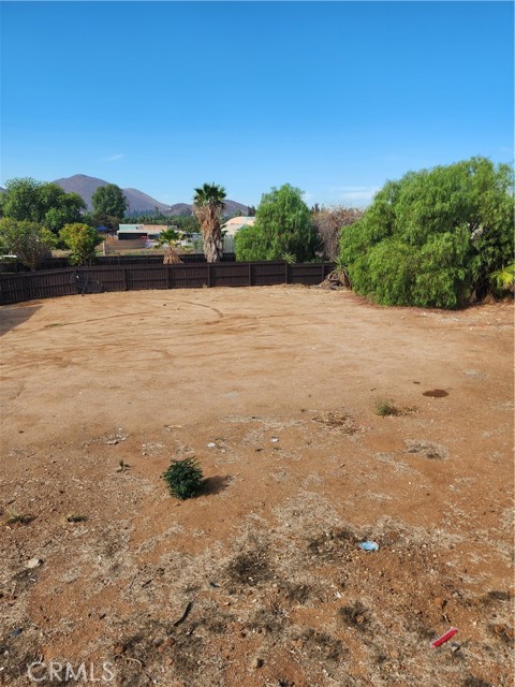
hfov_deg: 58.9
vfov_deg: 73.9
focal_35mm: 23
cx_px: 258
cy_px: 344
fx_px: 456
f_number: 1.8
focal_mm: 6.4
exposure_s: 1/738
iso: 12
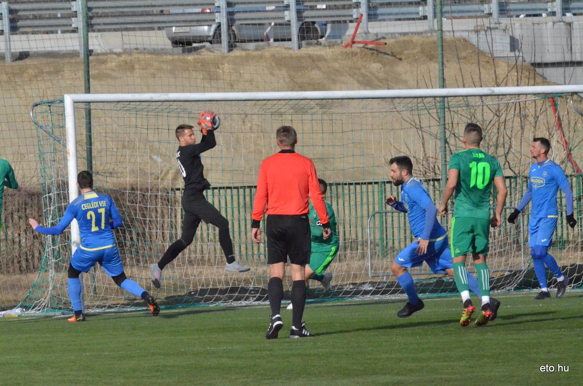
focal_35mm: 345
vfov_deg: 4.0
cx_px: 292
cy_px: 193
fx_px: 5576
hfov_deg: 6.0
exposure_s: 1/8000
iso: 6400
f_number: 14
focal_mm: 230
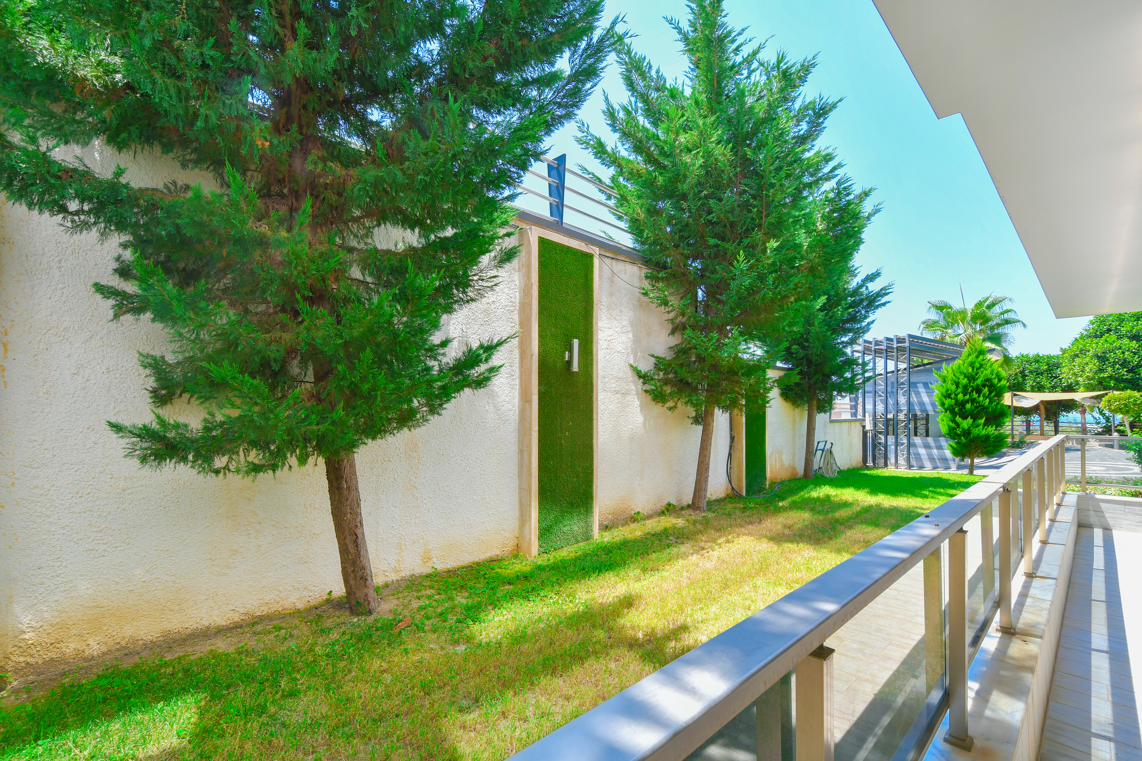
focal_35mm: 15
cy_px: 380
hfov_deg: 100.4
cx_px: 571
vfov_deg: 77.3
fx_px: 476
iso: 100
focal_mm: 10
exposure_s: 1/60
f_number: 8
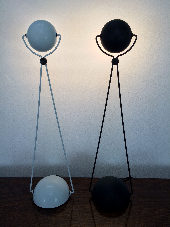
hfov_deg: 48.2
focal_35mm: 29
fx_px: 190
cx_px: 85
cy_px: 114
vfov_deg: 61.7
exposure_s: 1/158
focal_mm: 4.15
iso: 32
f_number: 2.2
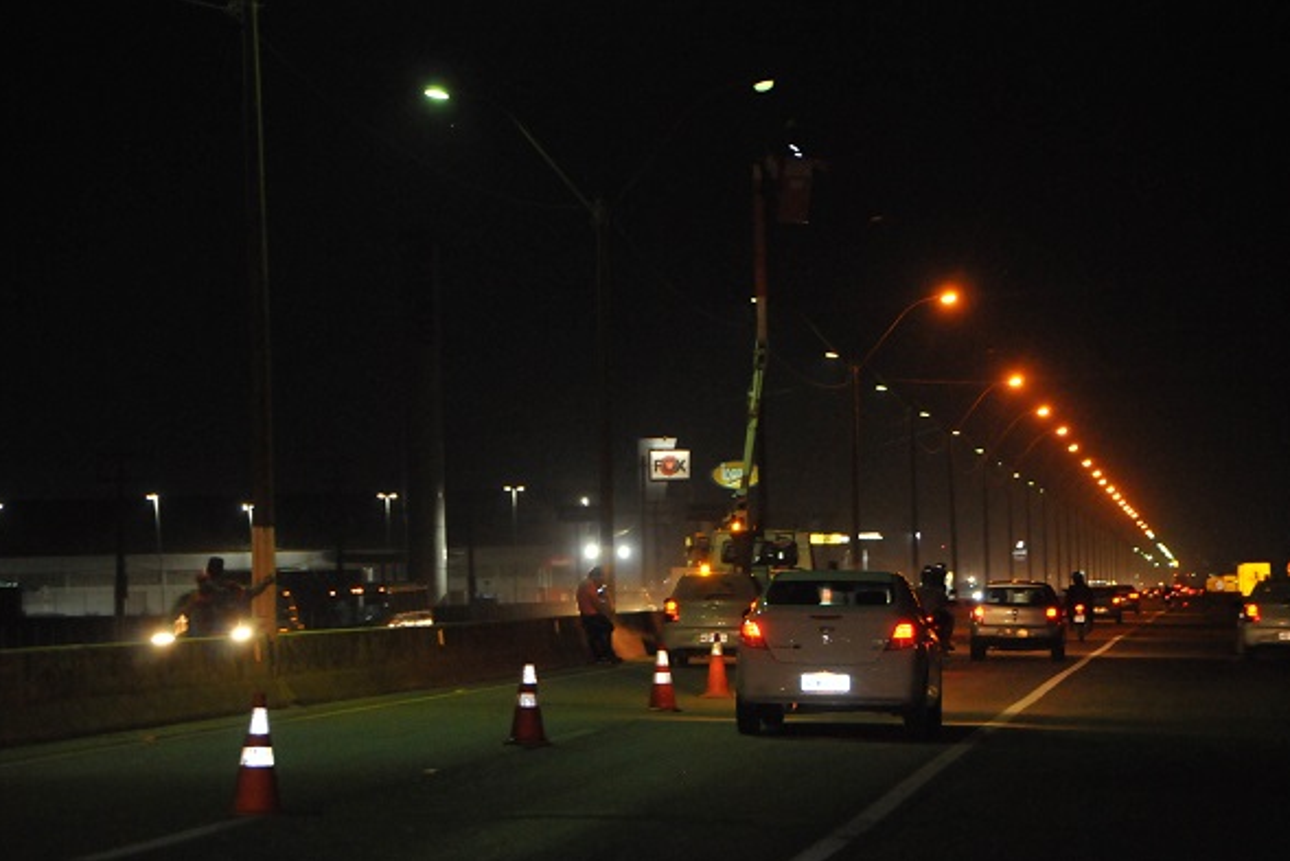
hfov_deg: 16.4
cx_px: 648
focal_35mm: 125
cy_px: 434
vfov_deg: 11.0
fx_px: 4480
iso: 3200
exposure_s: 1/50
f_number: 5
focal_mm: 82
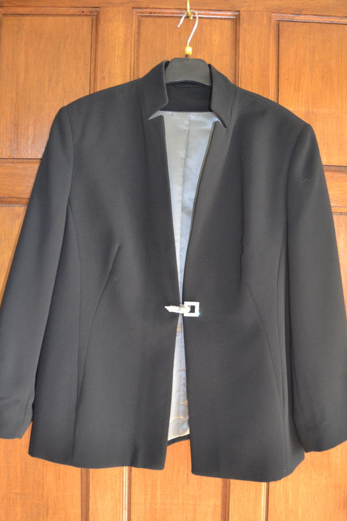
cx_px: 181
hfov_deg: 43.6
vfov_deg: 61.9
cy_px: 267
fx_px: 434
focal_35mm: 30
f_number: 3.5
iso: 1600
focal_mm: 18
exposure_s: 1/60
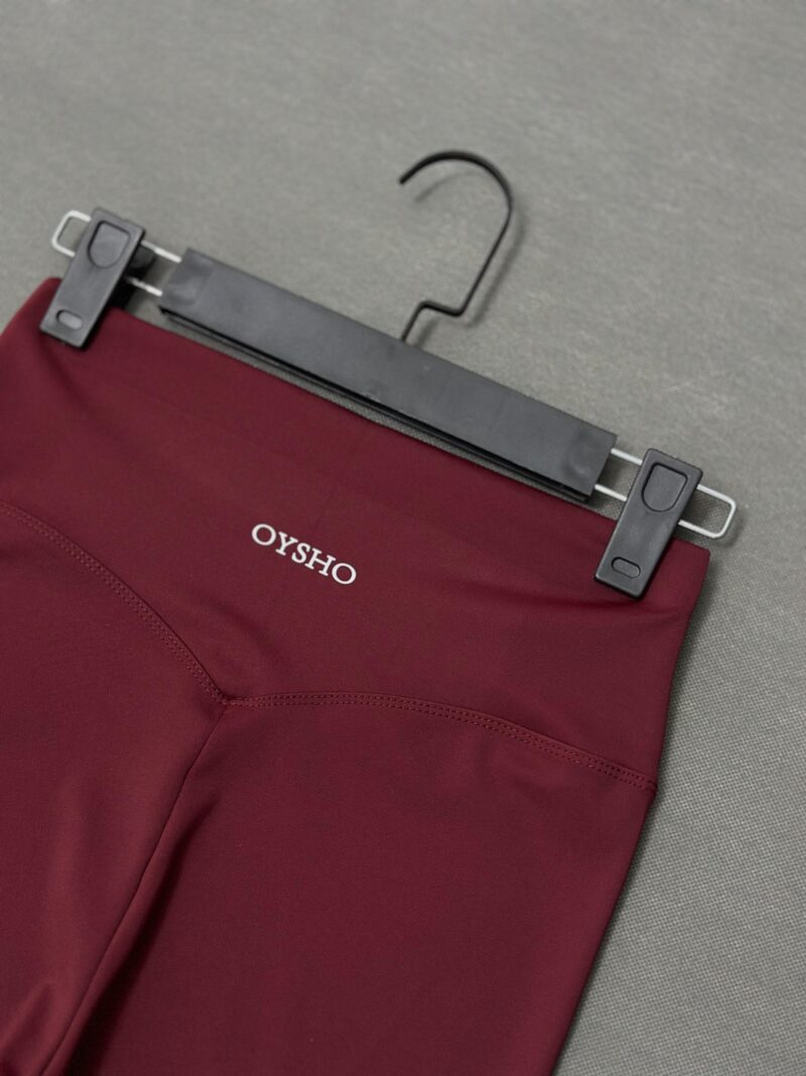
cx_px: 403
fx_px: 1490
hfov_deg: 30.3
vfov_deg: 39.7
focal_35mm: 48
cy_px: 538
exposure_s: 1/40
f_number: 1.78
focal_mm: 6.86
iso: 400
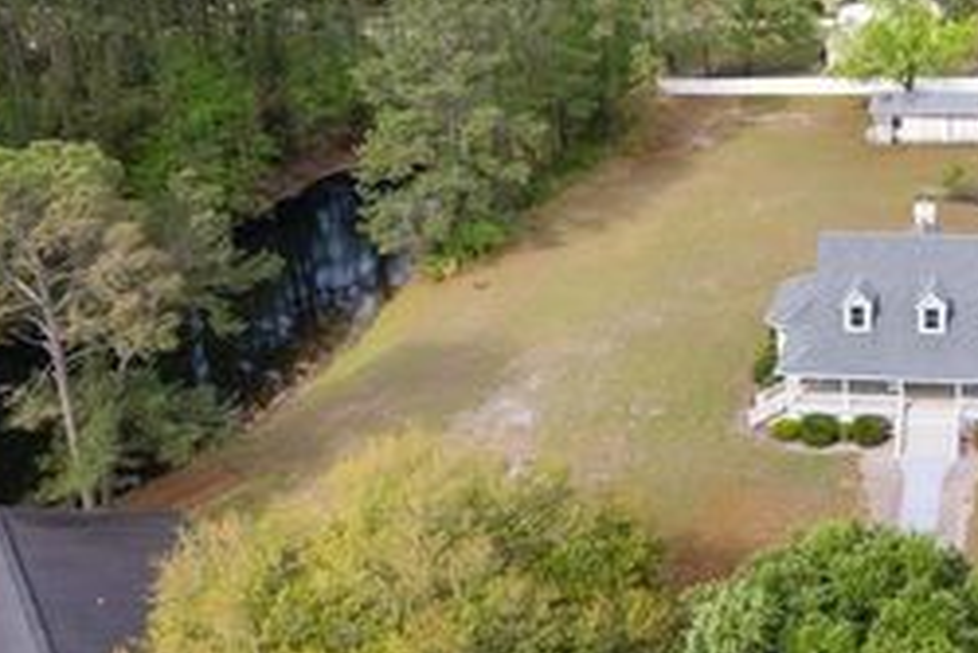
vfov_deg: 29.8
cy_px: 123
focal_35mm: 44
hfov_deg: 40.4
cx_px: 919
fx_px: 1196
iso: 100
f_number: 2.8
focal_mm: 8.38
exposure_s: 1/1250
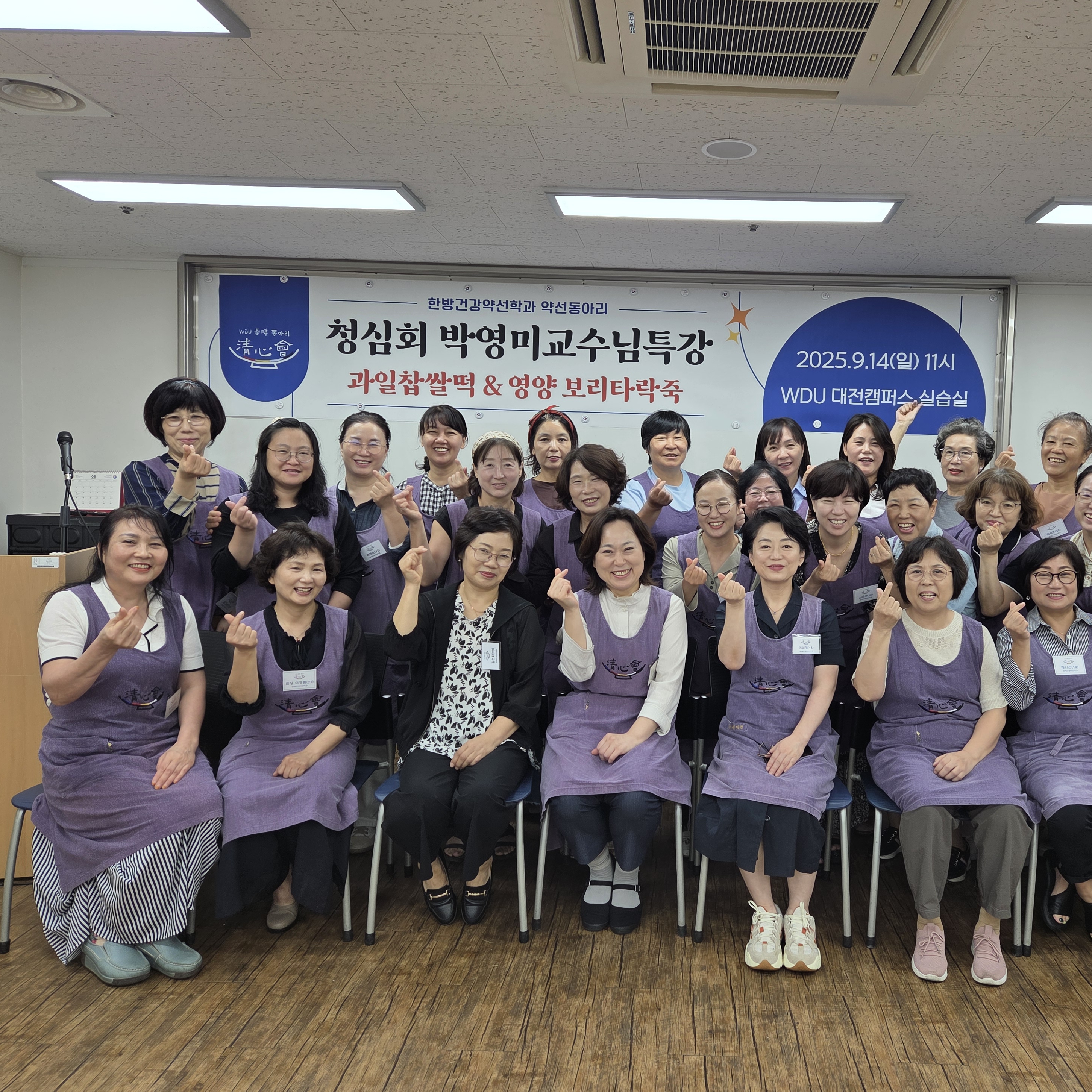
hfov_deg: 56.7
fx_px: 999
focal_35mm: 28
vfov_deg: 57.3
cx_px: 676
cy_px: 533
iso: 64
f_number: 1.8
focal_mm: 5.4
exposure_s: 1/120
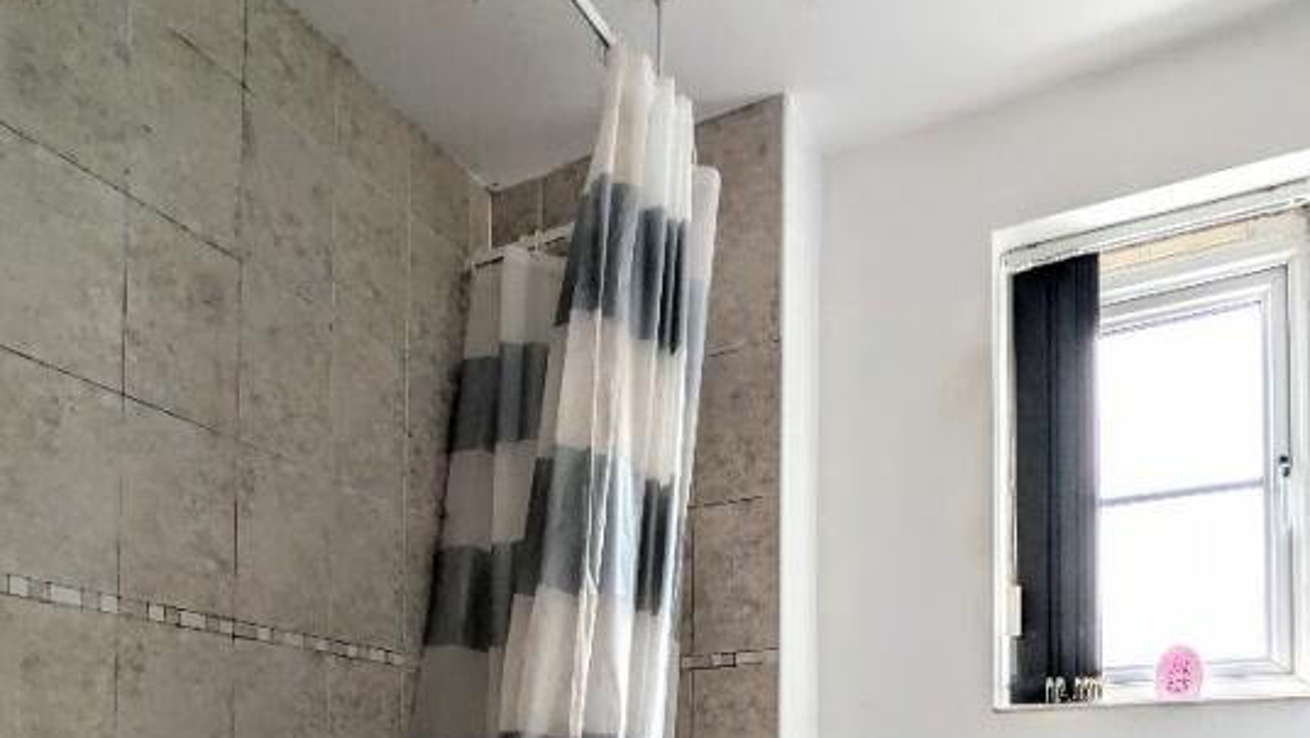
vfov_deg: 39.3
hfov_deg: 73.9
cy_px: 773
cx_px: 704
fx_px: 869
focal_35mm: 25
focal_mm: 2.02
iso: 51
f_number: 1.7
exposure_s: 1/15
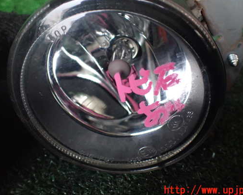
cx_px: 128
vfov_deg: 42.2
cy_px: 87
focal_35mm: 35
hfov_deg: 51.5
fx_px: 252
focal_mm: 5.4
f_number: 2.3
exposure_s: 1/60
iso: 800
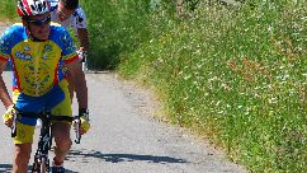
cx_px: 25
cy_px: 73
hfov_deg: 4.5
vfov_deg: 2.5
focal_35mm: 482
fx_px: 3923
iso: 100
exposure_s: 1/125
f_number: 9
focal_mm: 165
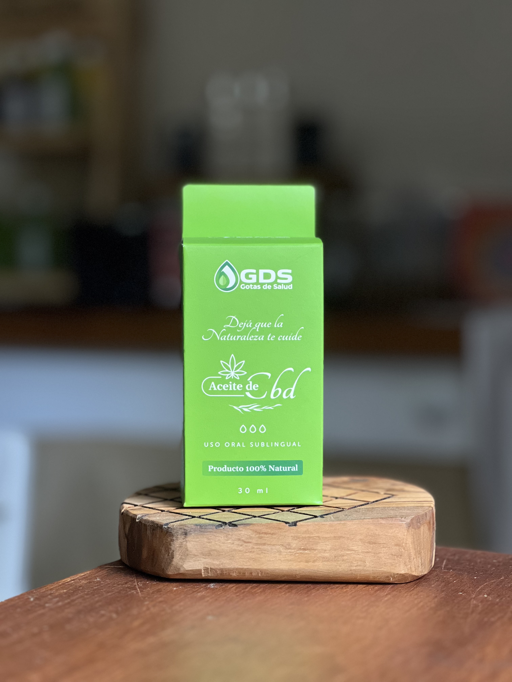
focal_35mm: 77
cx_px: 256
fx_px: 1519
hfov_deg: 19.1
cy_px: 341
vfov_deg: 25.3
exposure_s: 1/94
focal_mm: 9
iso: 250
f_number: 2.8
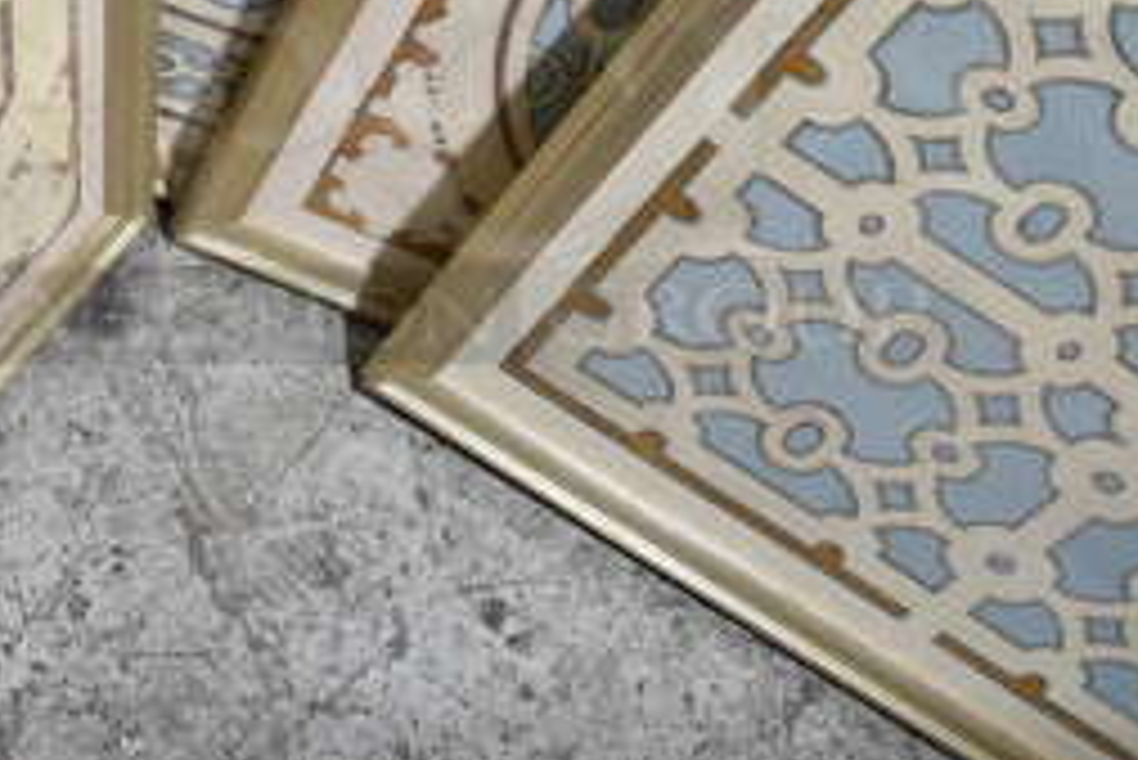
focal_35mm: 65
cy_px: 126
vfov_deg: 20.7
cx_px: 468
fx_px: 2056
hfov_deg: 30.9
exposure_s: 1/30
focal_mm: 18
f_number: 3.5
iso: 160
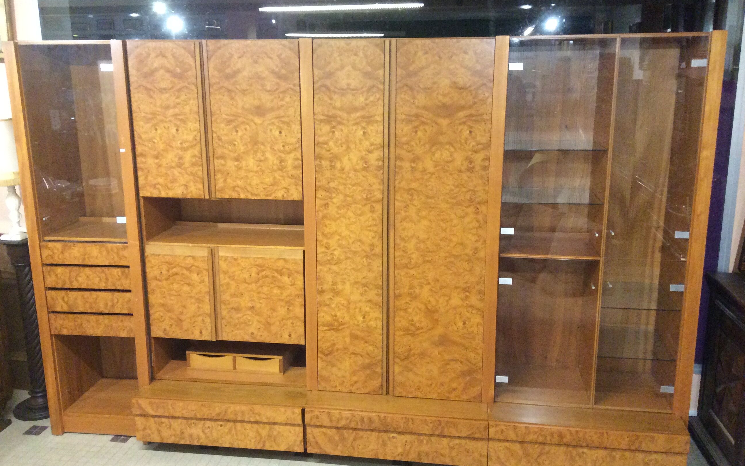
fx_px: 690
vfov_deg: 37.3
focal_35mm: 34
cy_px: 222
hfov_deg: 56.7
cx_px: 373
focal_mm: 3.3
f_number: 2.4
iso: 320
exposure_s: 1/25
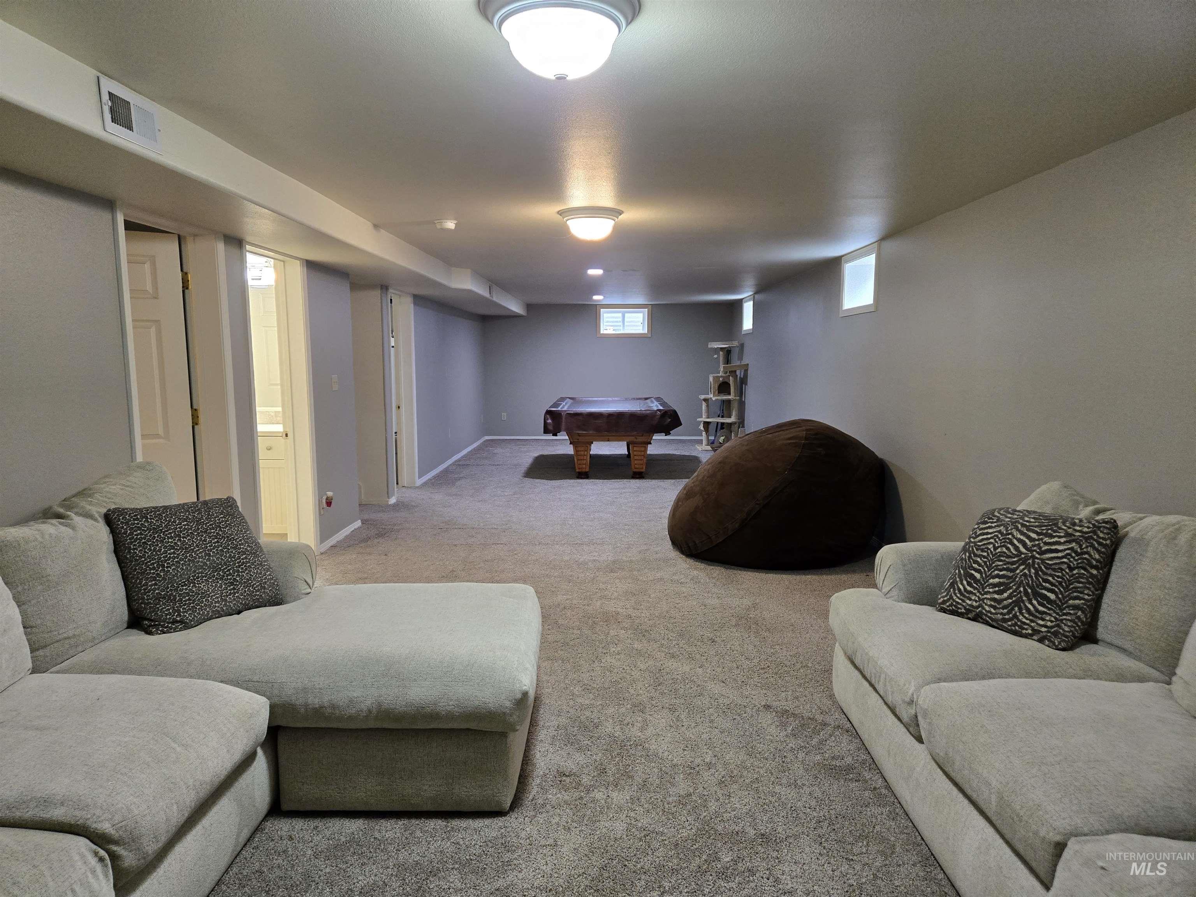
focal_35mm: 23
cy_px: 448
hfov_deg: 73.9
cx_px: 598
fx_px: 795
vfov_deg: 58.9
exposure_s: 1/120
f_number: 1.8
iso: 400
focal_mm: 5.4
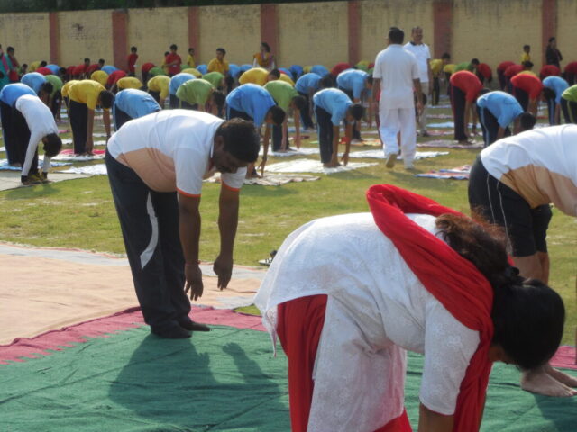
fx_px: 1350
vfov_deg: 18.2
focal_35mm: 81
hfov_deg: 24.1
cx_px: 288
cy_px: 216
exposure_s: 1/500
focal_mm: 14.5
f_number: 4.6
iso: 125
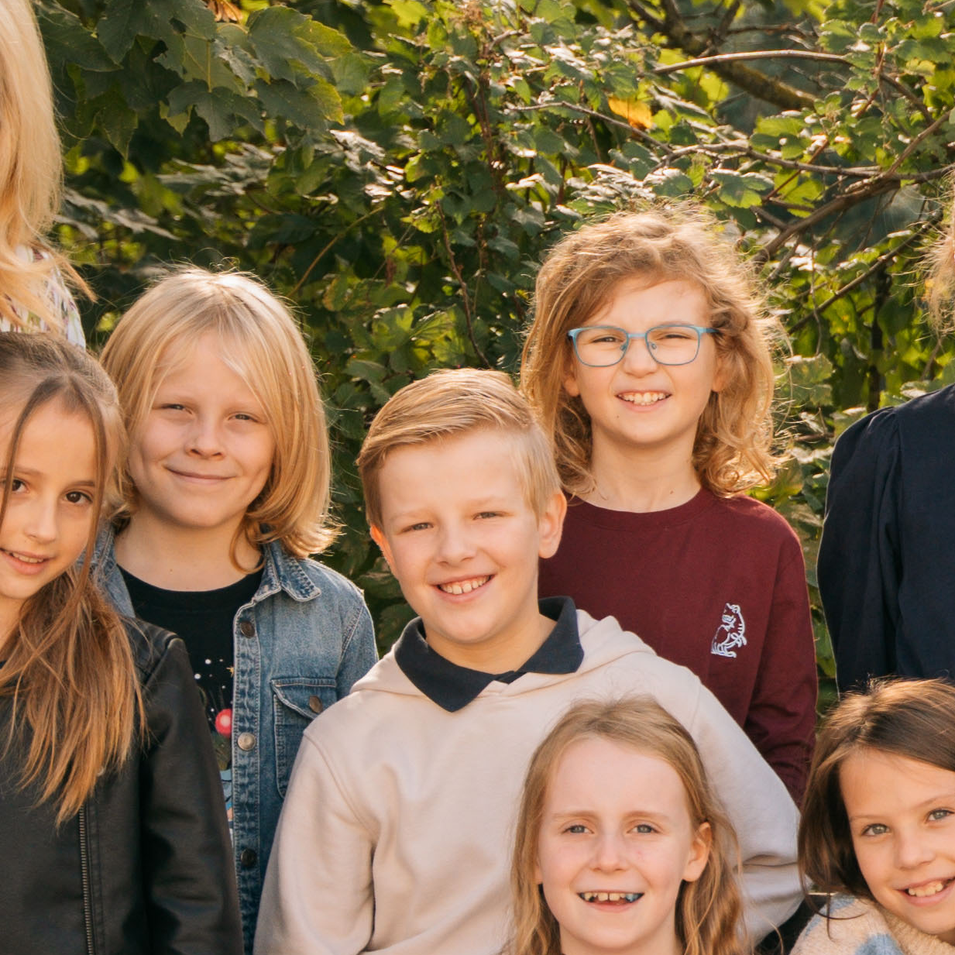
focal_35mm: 200
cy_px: 507
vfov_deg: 8.8
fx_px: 6240
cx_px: 1772
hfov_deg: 8.4
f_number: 2.8
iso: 400
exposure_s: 1/1000
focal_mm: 41.4
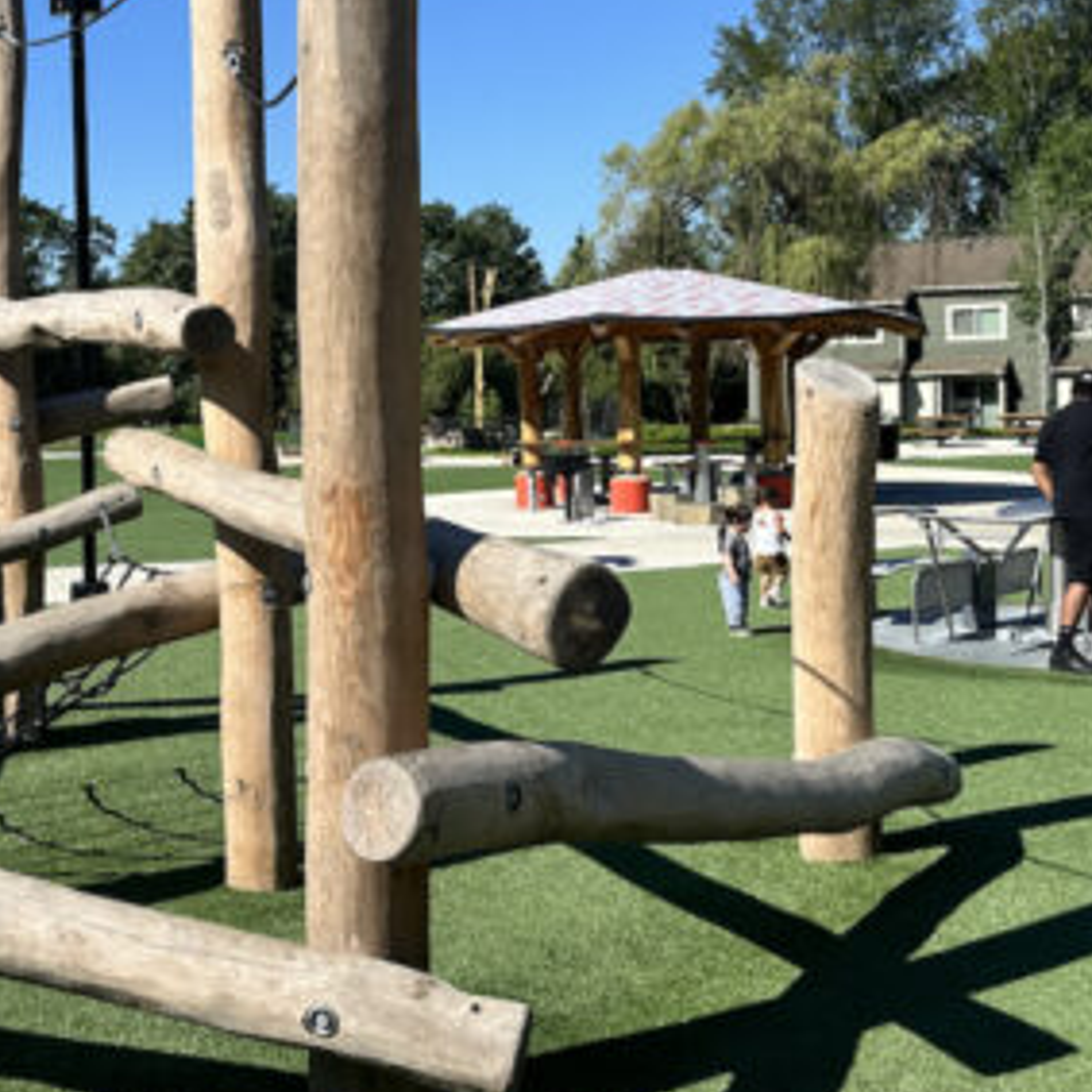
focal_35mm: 45
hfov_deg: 37.2
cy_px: 444
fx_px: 1606
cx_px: 374
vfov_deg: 37.4
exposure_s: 1/4184
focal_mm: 6.86
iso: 80
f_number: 1.78
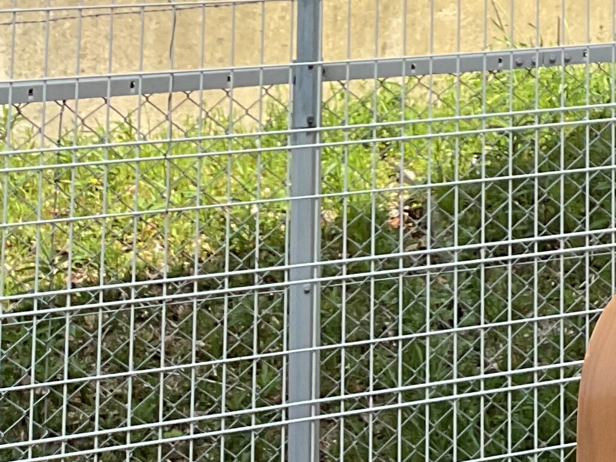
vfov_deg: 11.9
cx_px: 1191
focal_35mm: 114
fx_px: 2028
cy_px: -388
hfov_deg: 14.6
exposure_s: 1/829
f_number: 1.8
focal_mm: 3
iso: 16
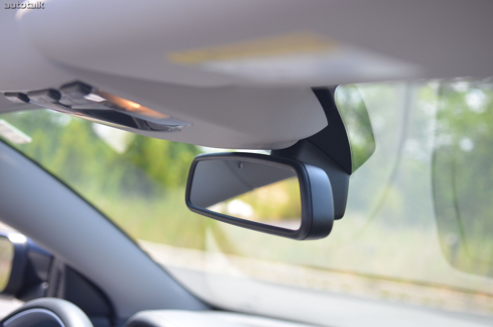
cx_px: 246
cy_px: 164
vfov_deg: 26.4
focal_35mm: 51
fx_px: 697
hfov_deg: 39.0
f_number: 2.8
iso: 800
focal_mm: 34
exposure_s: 1/800
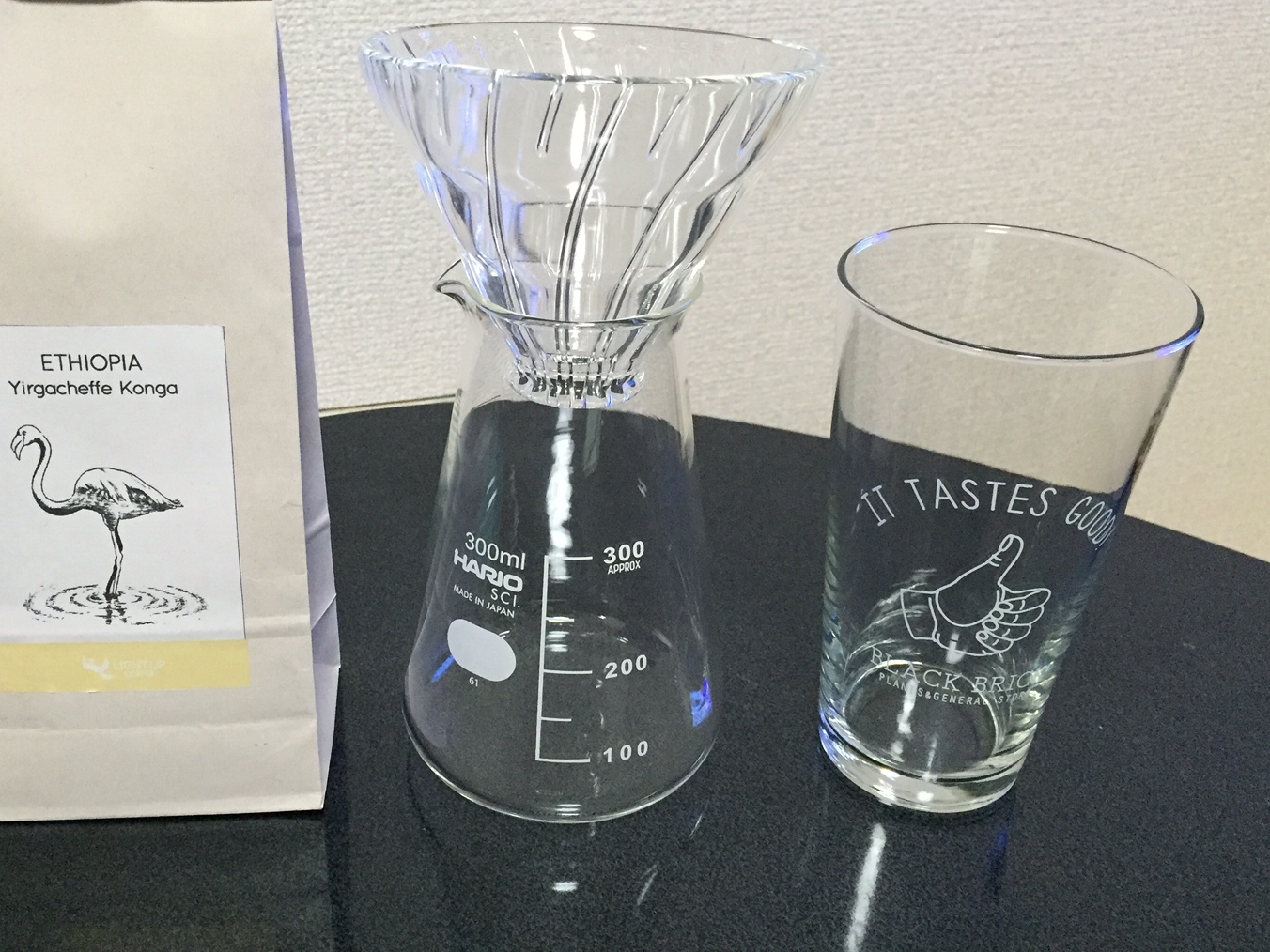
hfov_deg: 52.4
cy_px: 426
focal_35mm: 35
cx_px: 543
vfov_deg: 40.6
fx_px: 1284
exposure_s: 1/30
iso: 250
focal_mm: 4.15
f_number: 2.2
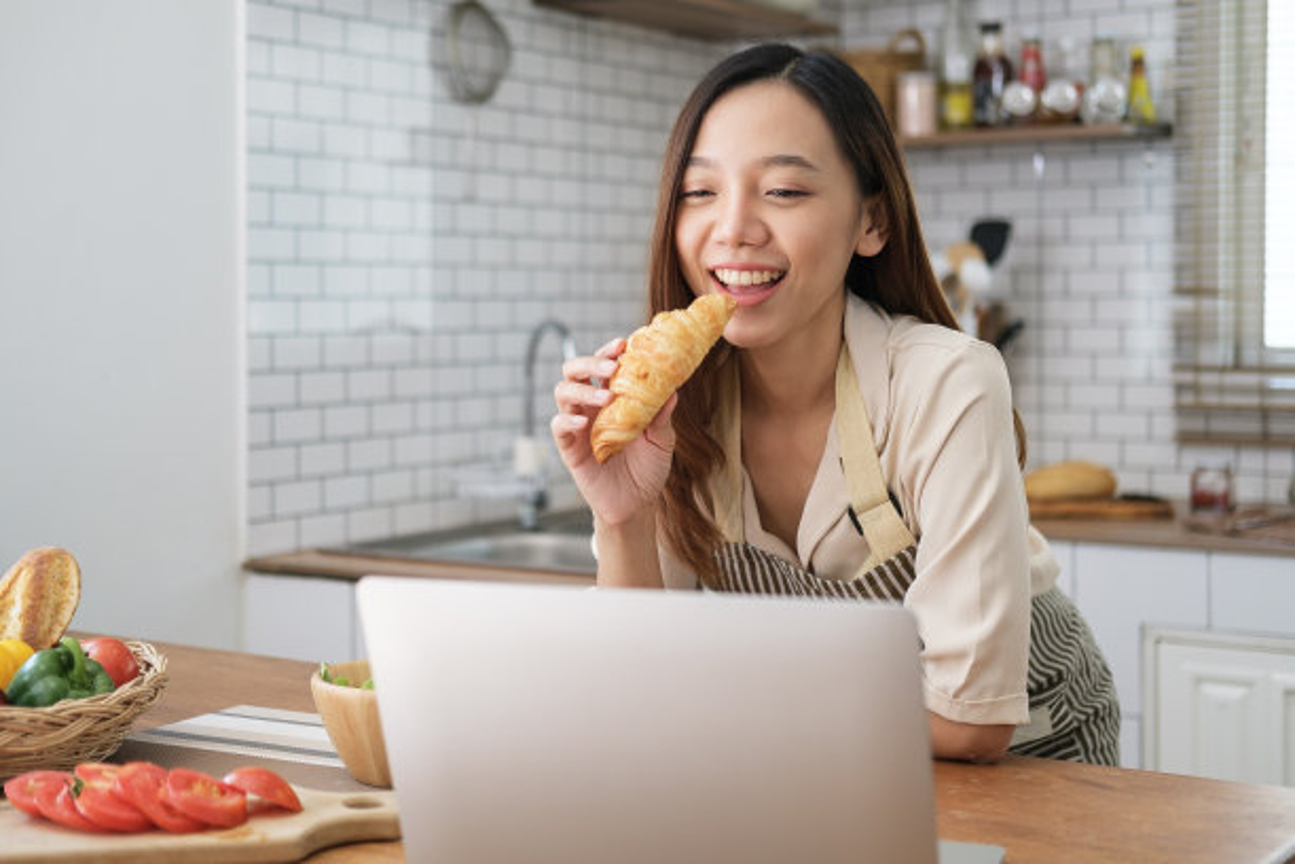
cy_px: 432
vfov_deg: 25.5
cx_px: 648
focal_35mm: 53
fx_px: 1906
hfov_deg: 37.5
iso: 320
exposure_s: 1/500
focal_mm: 35
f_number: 2
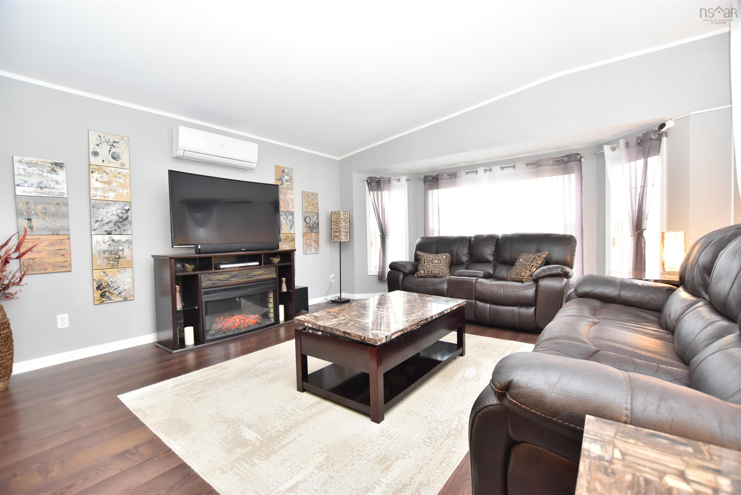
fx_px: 309
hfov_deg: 100.4
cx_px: 370
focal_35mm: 15
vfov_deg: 77.3
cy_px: 248
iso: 400
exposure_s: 1/30
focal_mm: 10
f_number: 3.5
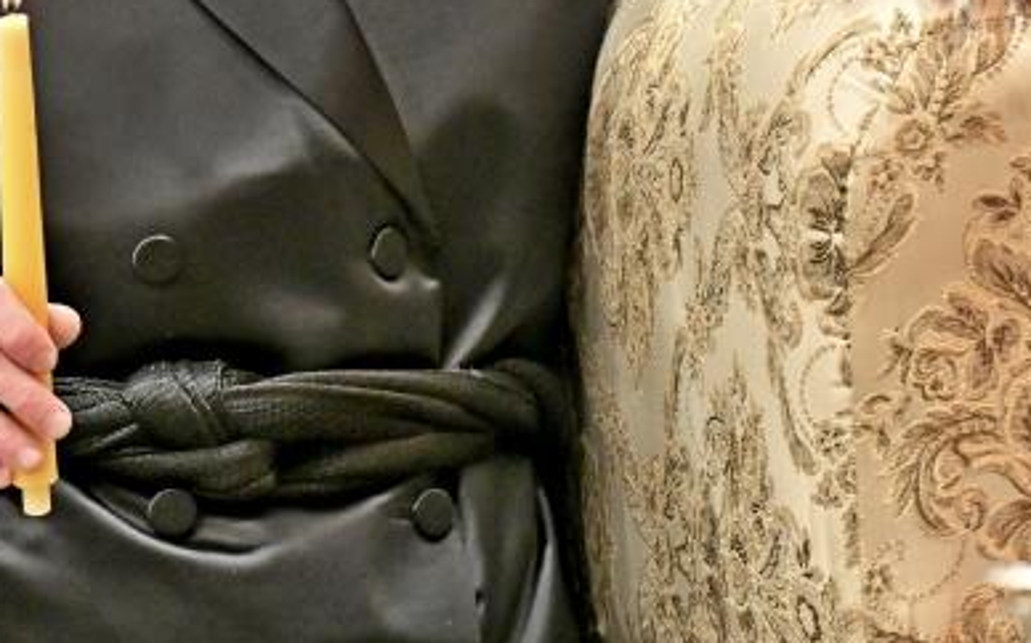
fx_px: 19264
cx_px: 550
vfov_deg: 1.9
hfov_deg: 3.1
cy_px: -141
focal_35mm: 686
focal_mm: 170
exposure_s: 1/200
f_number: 2.8
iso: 400
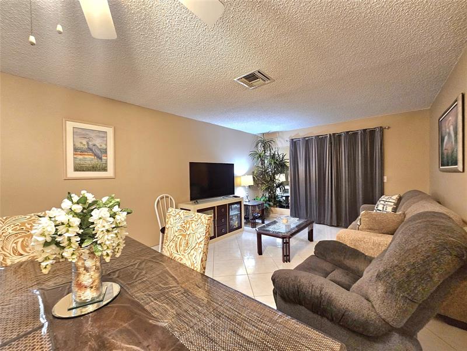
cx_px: 234
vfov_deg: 89.9
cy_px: 176
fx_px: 175
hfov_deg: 106.2
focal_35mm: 13
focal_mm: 2.2
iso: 400
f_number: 2.2
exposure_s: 1/30
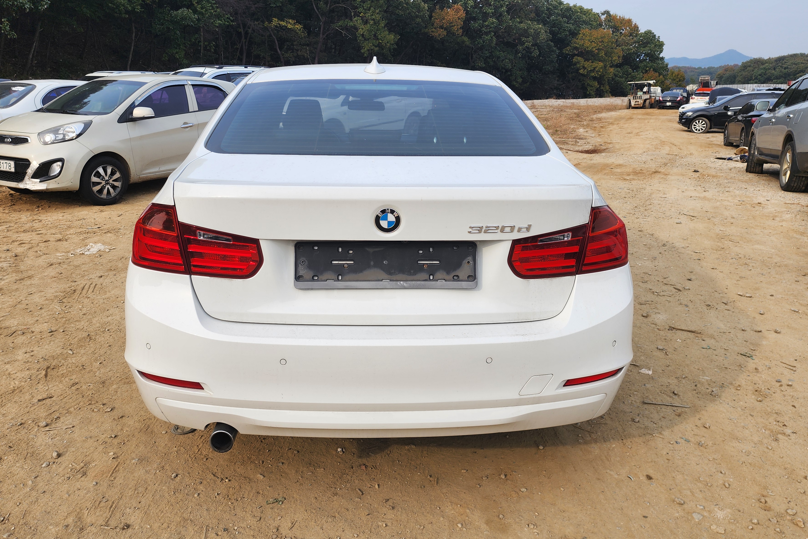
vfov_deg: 47.8
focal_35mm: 27
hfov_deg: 67.4
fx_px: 606
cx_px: 386
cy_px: 233
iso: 12
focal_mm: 6.4
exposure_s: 1/550
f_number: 1.8
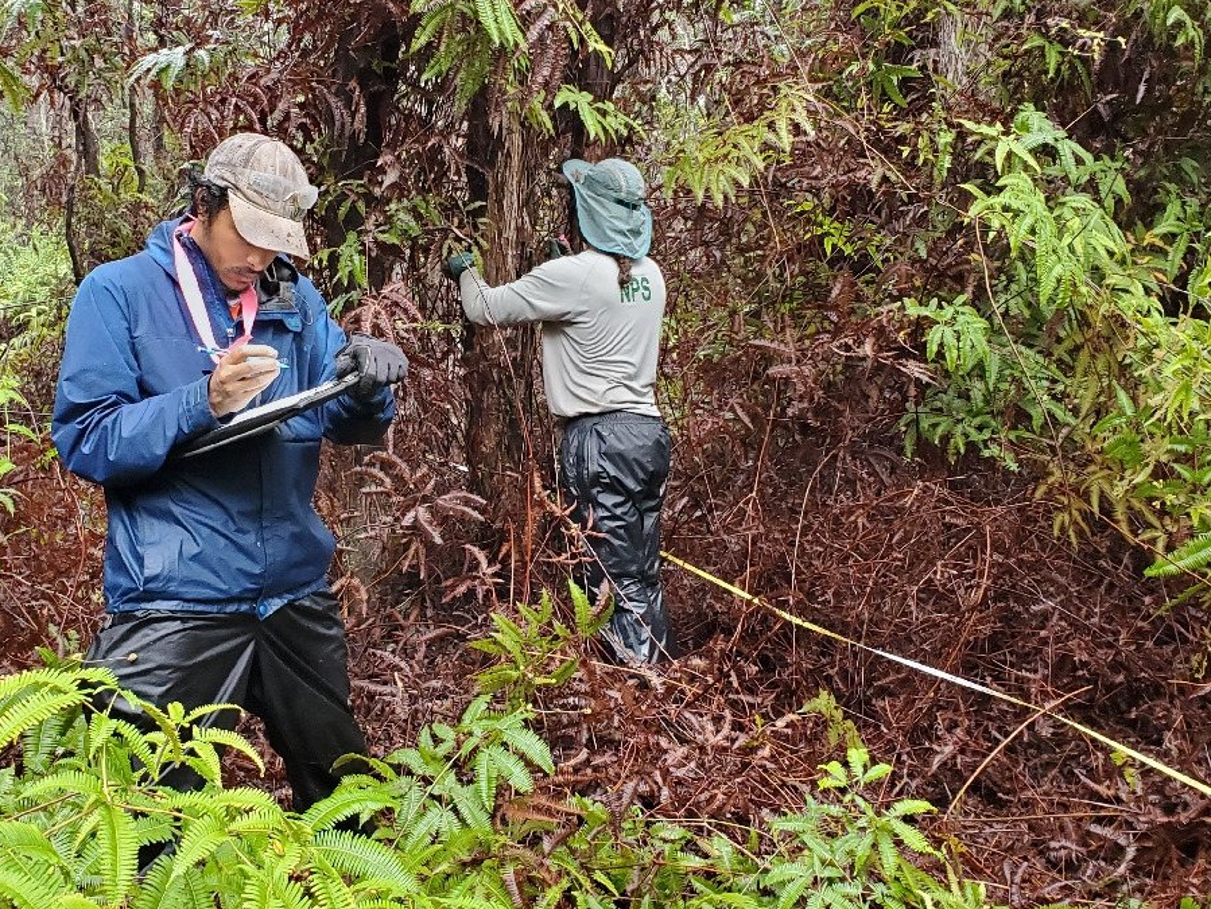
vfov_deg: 38.6
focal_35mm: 37
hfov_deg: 49.9
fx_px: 1295
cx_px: 502
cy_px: 395
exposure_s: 1/120
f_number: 2.4
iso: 320
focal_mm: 4.3
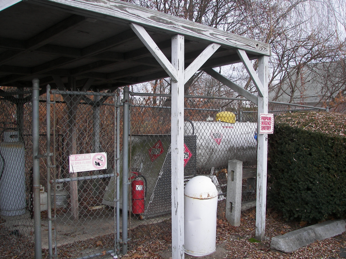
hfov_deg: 51.4
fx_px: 360
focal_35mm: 36
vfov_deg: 39.7
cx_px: 173
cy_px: 130
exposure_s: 1/125
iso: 50
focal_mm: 6
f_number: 2.8
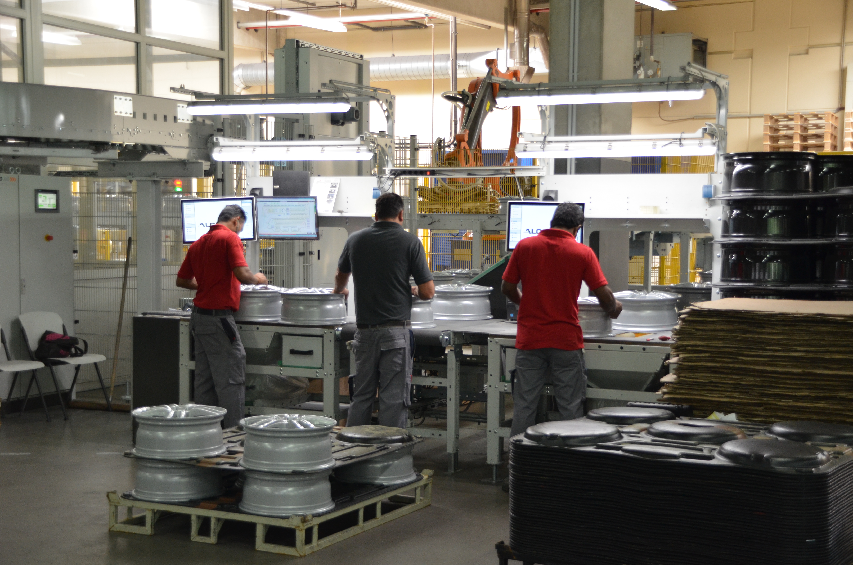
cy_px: 282
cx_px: 426
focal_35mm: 54
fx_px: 1277
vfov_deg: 25.0
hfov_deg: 36.9
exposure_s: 1/60
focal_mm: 36
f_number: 4.5
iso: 720
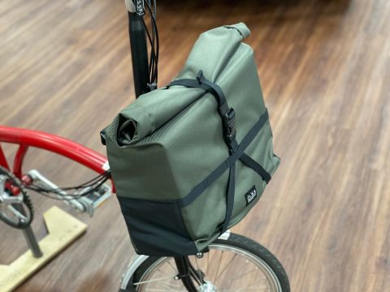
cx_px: 195
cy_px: 146
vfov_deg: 28.0
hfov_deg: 36.8
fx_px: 586
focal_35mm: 52
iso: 250
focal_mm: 6
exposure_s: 1/33
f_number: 2
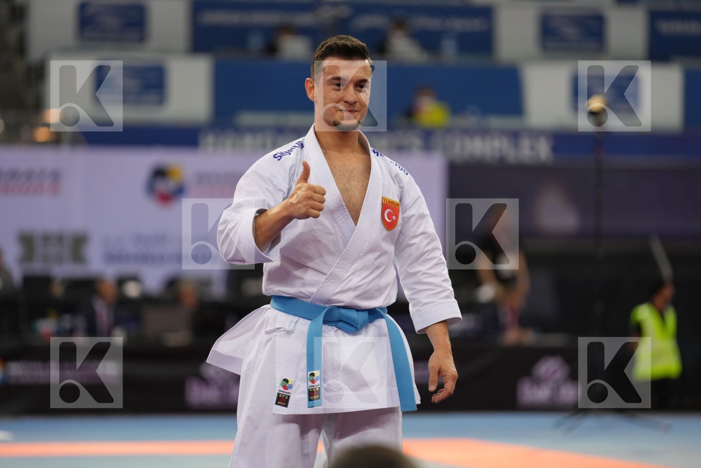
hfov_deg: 10.3
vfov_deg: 6.9
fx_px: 3894
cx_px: 350
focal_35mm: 200
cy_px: 234
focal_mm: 200
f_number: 2.8
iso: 1250
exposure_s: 1/500
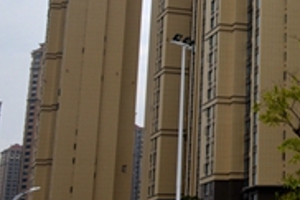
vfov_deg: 11.7
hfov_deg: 16.3
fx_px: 946
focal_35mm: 114
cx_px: 458
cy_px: -49
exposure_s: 1/250
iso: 200
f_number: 8
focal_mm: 23
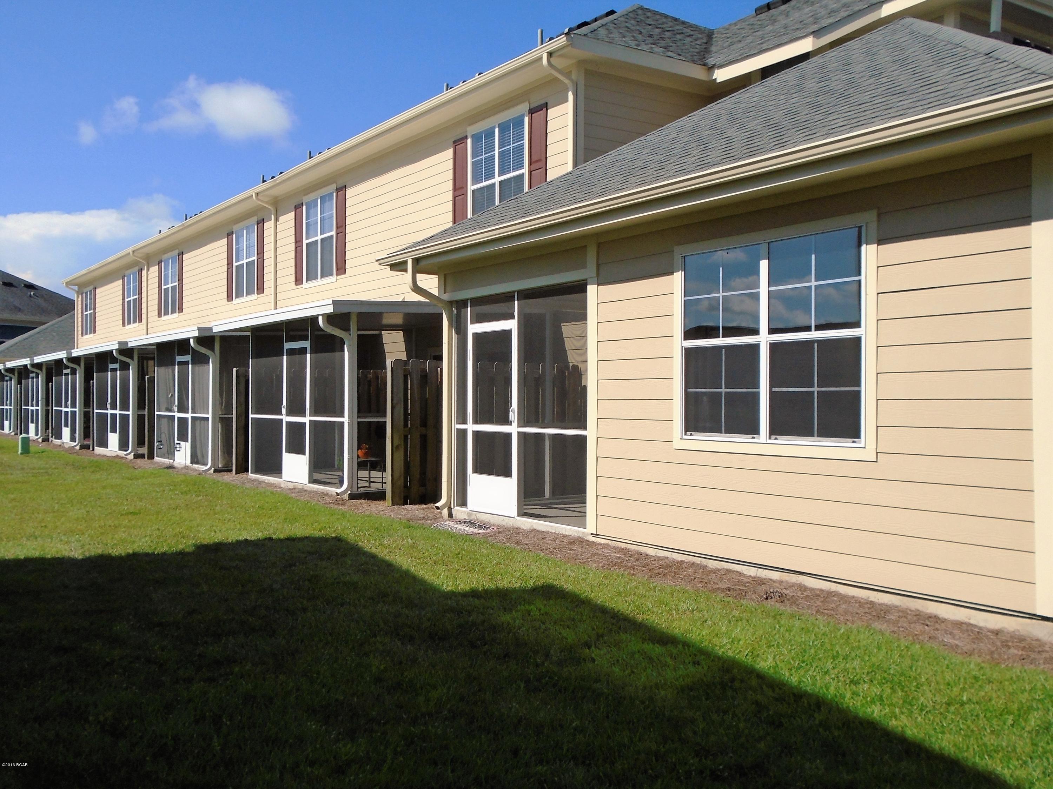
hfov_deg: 58.4
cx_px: 526
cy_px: 394
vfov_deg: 45.4
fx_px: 943
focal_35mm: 31
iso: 100
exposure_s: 1/250
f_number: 8.8
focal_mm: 5.5
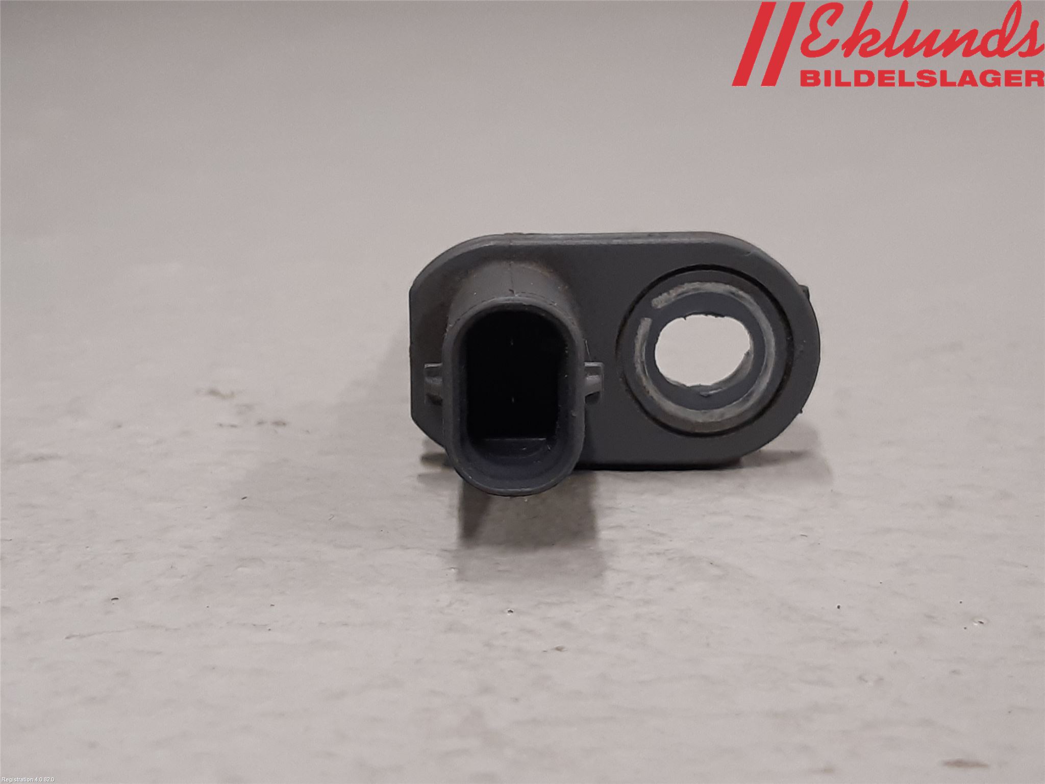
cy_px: 392
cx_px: 522
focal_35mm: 26
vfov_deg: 53.1
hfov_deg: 67.3
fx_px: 785
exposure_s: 1/50
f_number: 1.7
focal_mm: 3.93
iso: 125
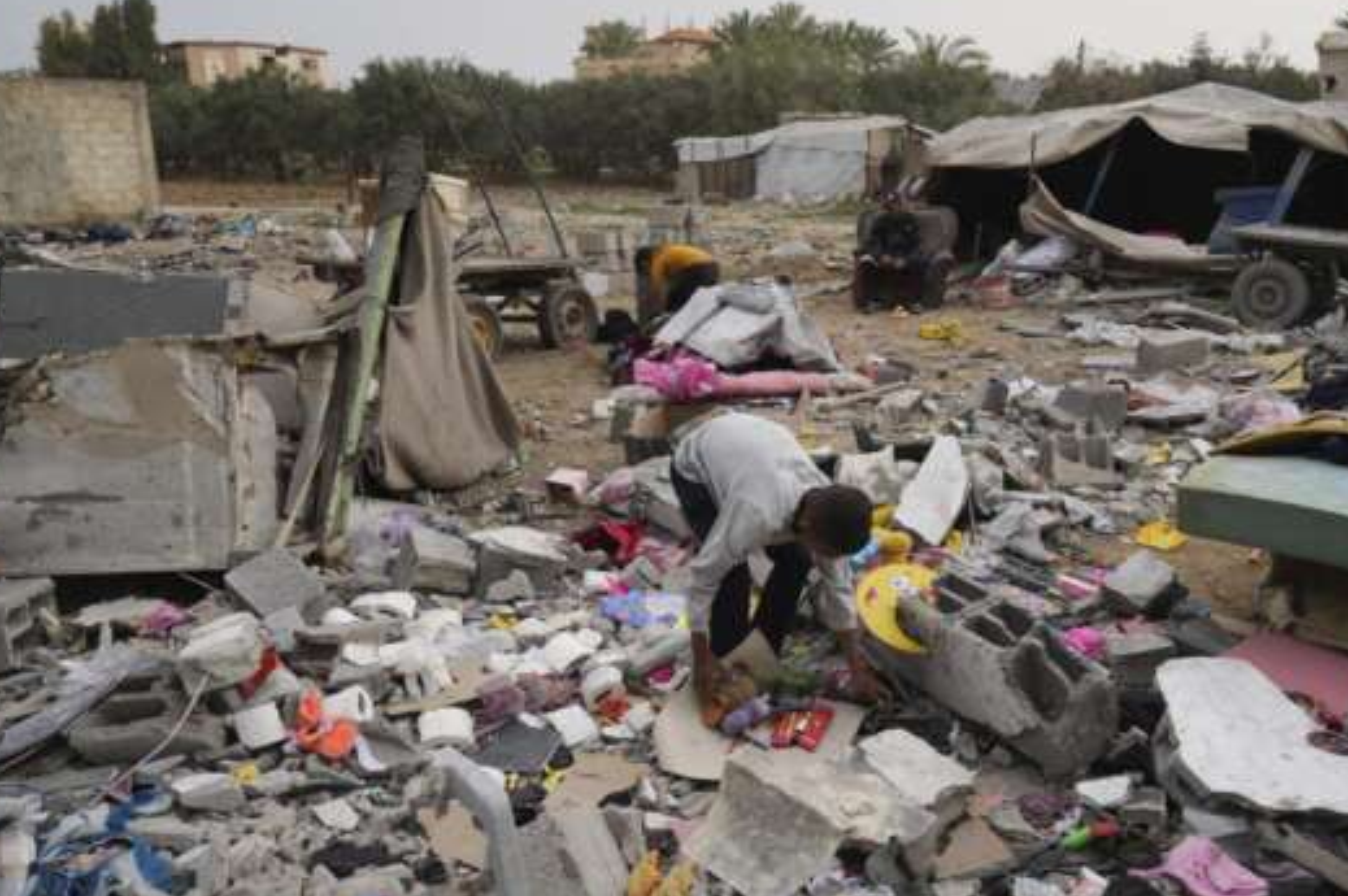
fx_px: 1160
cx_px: 792
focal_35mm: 31
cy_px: 543
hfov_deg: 59.9
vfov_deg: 42.0
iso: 100
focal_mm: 24
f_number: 4
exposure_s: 1/320
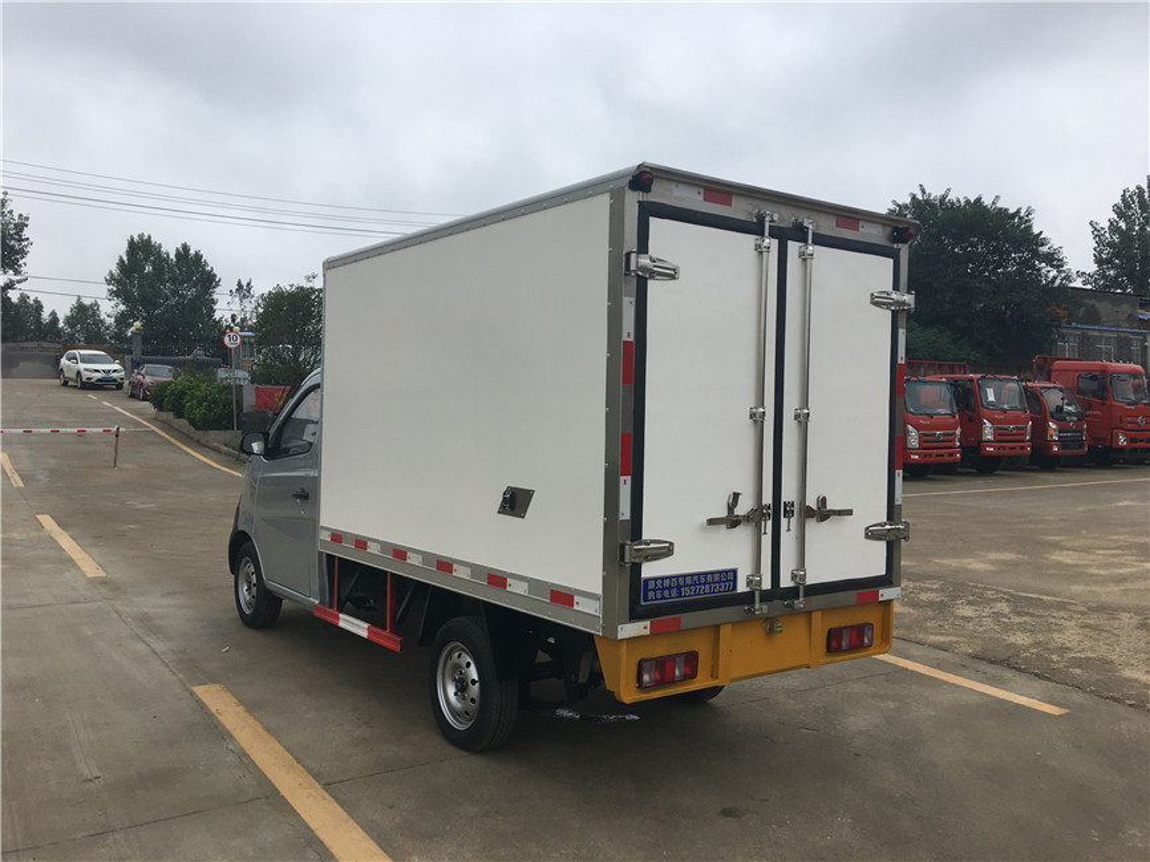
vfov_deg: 48.2
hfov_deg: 61.7
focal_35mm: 29
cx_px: 575
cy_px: 431
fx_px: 963
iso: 25
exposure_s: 1/693
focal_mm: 4.15
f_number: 2.2
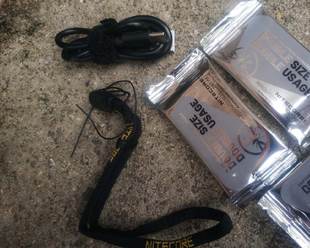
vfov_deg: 34.1
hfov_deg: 41.7
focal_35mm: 44
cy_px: 116
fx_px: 404
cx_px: 195
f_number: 2
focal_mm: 4.5
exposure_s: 1/181
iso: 165
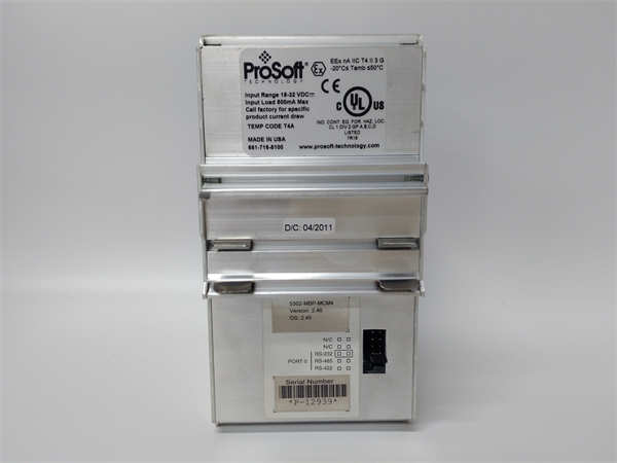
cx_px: 308
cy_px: 232
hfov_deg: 65.3
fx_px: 481
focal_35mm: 27
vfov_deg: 51.4
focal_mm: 3.79
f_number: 2
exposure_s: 1/33
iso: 148
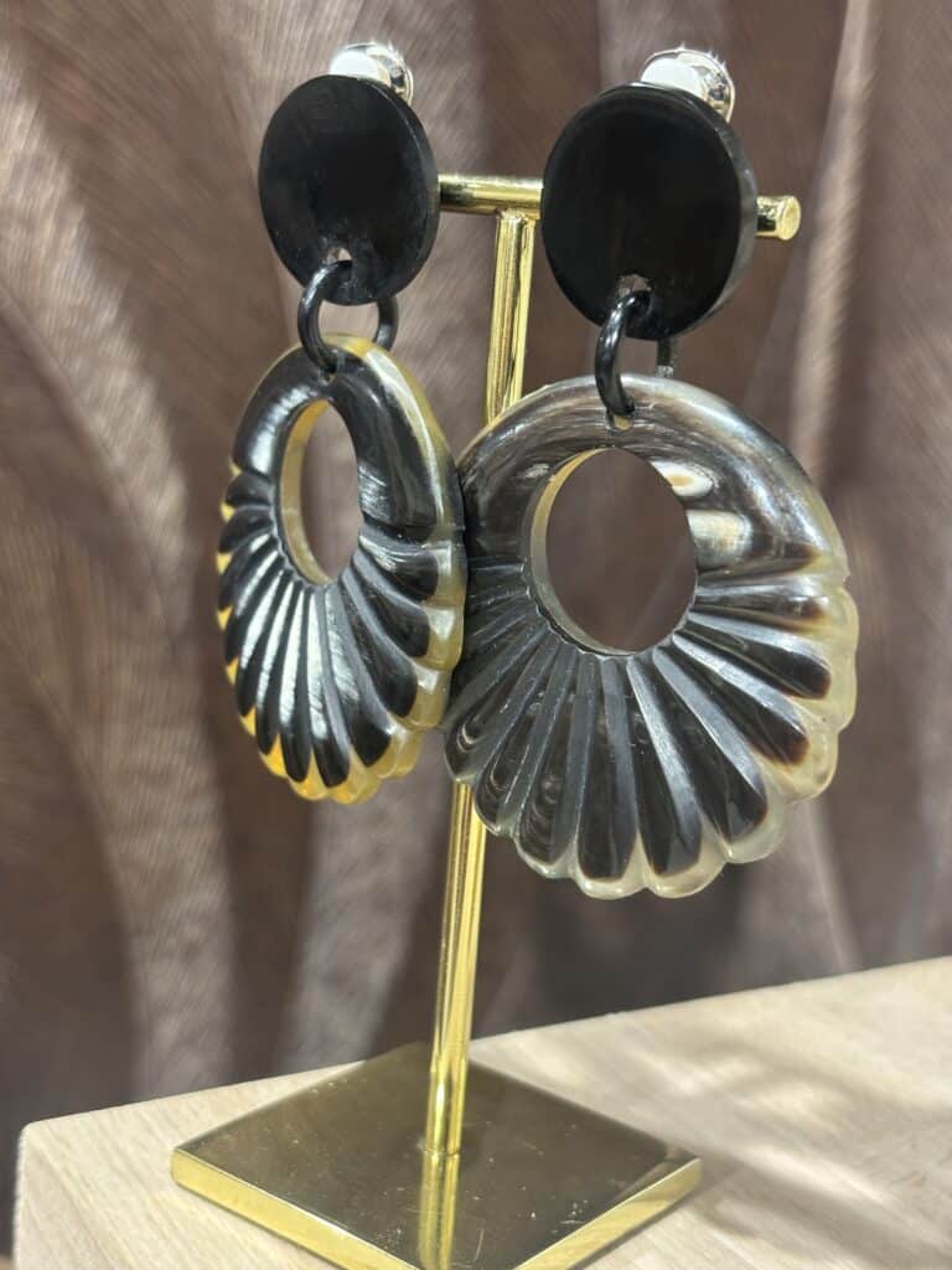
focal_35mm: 52
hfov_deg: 28.0
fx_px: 1907
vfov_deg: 36.8
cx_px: 476
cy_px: 635
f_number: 1.6
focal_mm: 5.96
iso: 80
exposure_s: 1/50
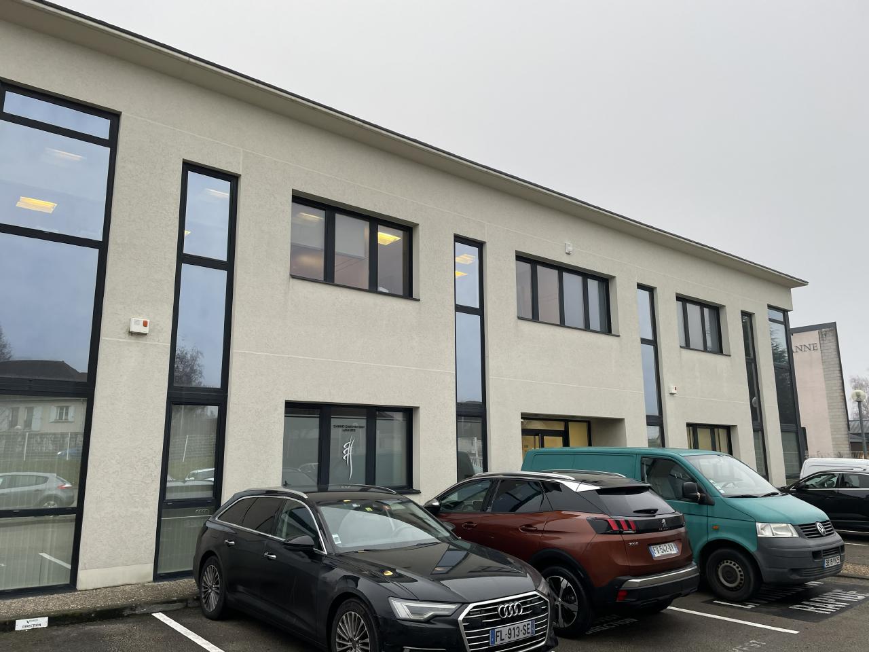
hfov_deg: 67.3
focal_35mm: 26
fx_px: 653
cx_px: 434
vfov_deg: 53.1
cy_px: 326
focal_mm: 4.2
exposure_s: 1/158
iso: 32
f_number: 1.6
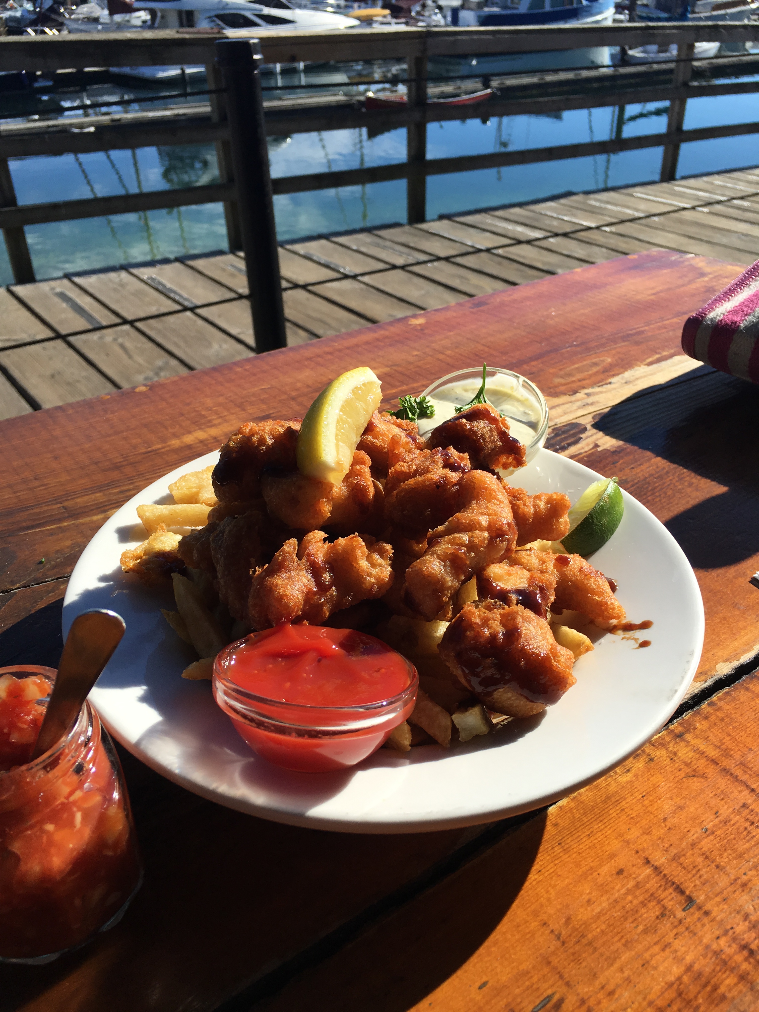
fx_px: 848
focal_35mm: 29
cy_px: 506
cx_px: 380
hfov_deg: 48.2
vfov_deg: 61.7
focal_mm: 4.15
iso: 25
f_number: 2.2
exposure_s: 1/1570
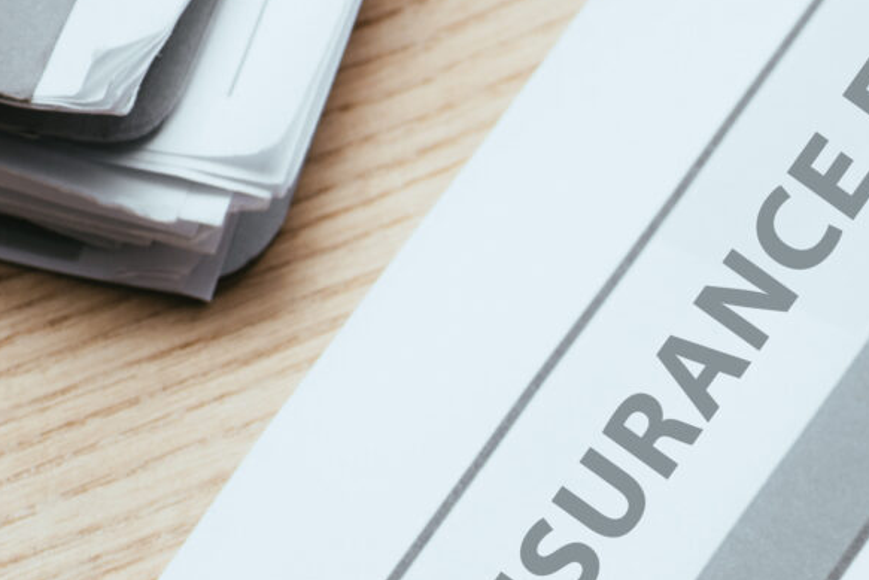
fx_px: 11130
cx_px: 1140
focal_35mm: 461
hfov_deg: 4.5
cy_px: 608
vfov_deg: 3.0
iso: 100
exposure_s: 1/200
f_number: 8
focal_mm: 105
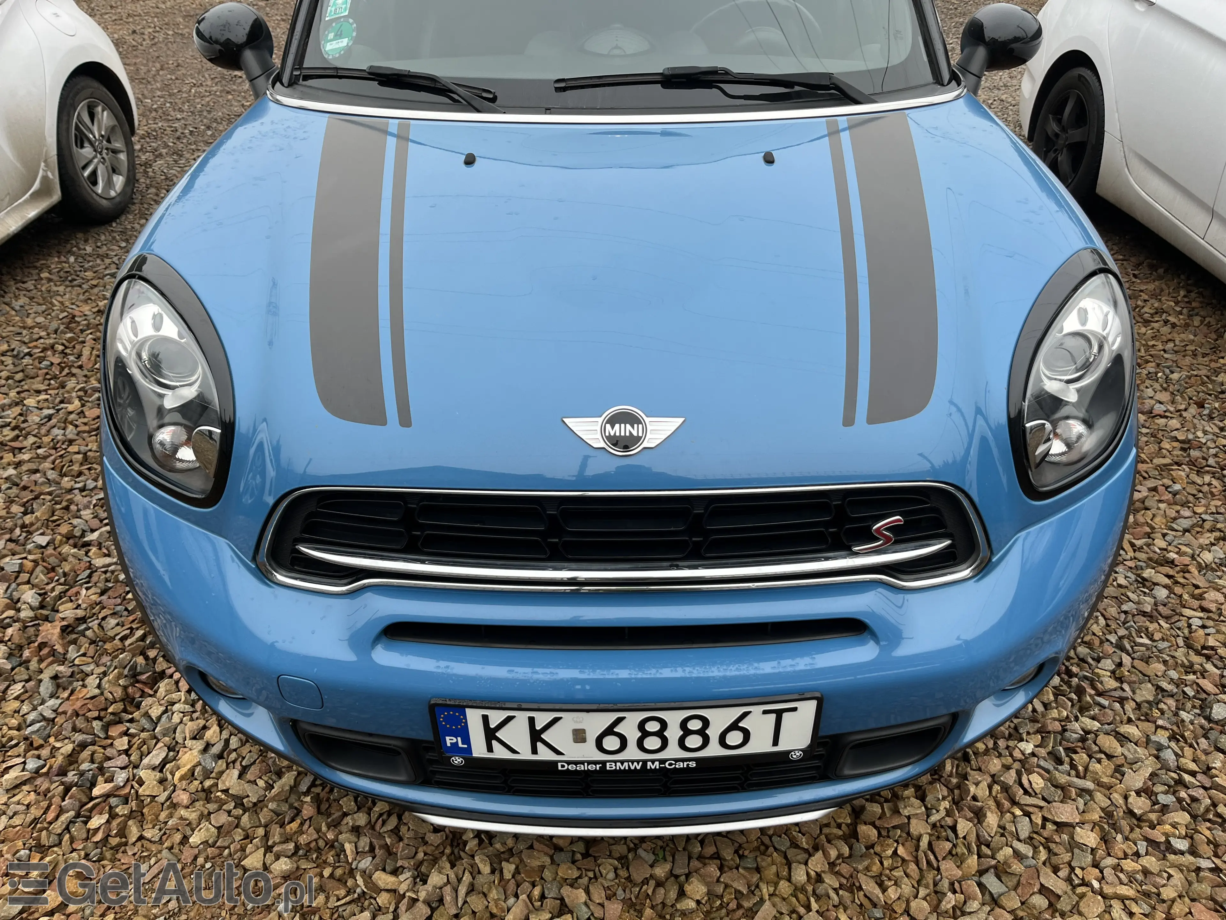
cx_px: 613
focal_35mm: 26
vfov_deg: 53.1
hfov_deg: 67.3
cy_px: 460
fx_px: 921
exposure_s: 1/307
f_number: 1.6
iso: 50
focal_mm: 5.1
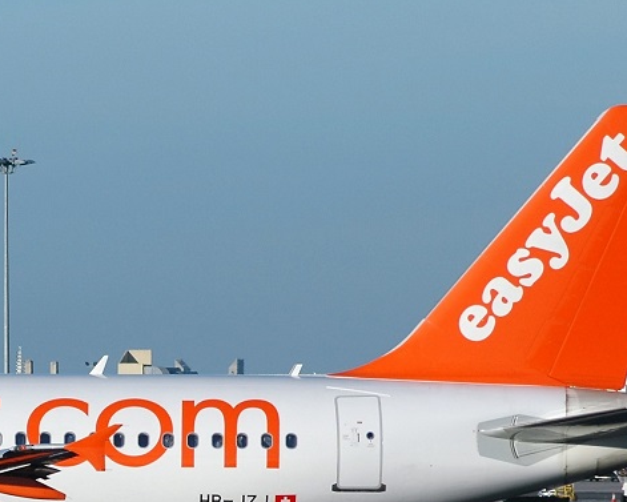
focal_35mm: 555
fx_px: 10305
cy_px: 473
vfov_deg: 2.8
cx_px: -51
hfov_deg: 3.5
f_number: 7.1
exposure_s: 1/800
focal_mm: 155
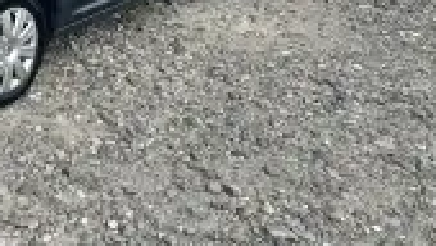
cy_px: -56
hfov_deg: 31.9
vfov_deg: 18.9
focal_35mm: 60
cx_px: -10
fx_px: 694
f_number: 1.5
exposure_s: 1/1808
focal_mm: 5.7
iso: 50
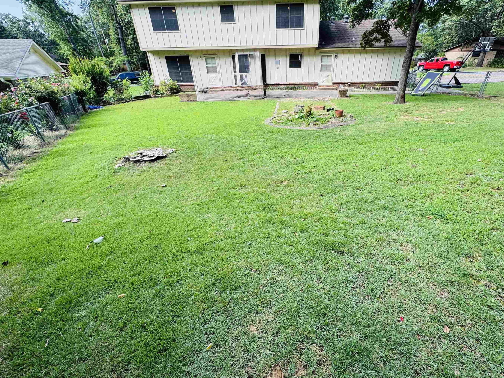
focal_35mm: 16
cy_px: 193
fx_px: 233
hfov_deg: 94.1
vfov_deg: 78.1
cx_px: 280
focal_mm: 2.22
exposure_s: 1/282
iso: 40
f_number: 2.2
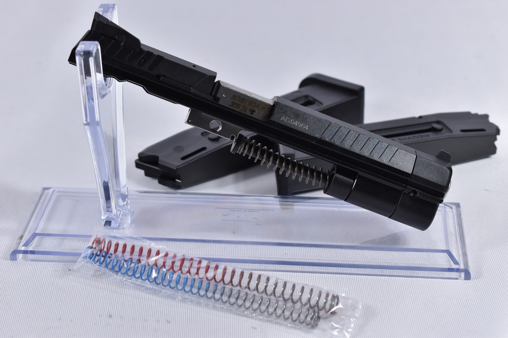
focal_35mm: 82
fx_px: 1164
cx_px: 254
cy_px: 169
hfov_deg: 24.6
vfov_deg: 16.6
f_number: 5.6
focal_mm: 55
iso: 640
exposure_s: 1/50
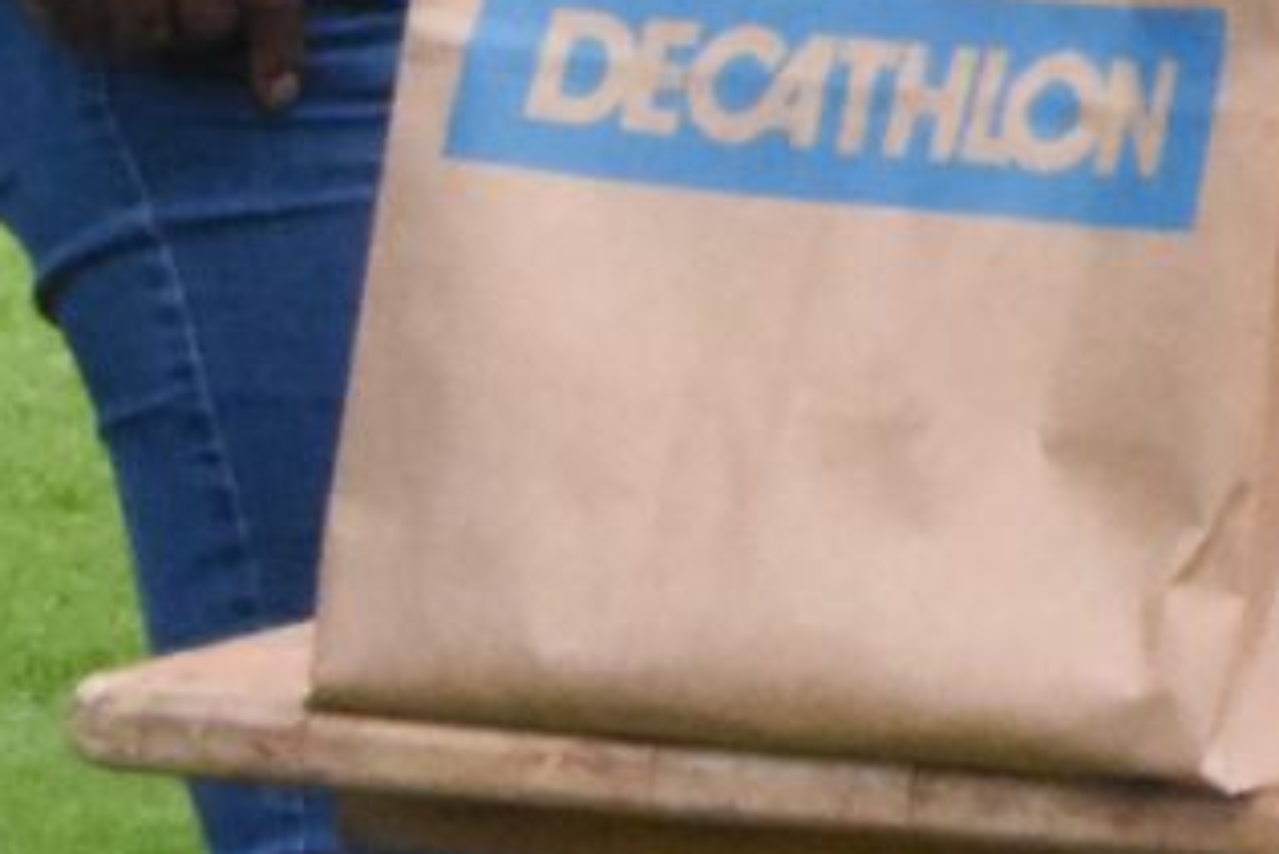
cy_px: -1180
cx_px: 3542
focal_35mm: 301
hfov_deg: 6.4
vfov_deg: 4.5
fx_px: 10707
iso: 6400
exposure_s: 1/400
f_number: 18
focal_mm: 31
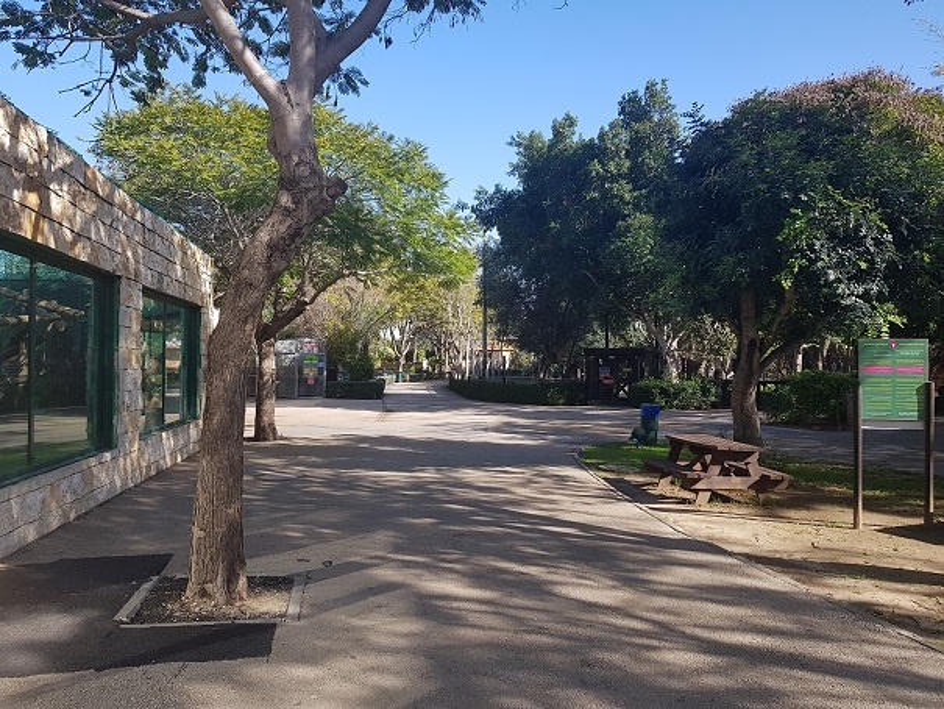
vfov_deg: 53.1
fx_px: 709
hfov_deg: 67.3
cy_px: 354
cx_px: 472
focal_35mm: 26
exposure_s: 1/854
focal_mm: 4.3
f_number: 1.7
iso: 40
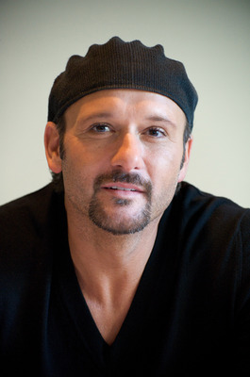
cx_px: 125
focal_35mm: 135
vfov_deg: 15.2
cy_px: 188
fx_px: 1412
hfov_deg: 10.1
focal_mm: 135
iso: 2500
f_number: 5
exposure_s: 1/60
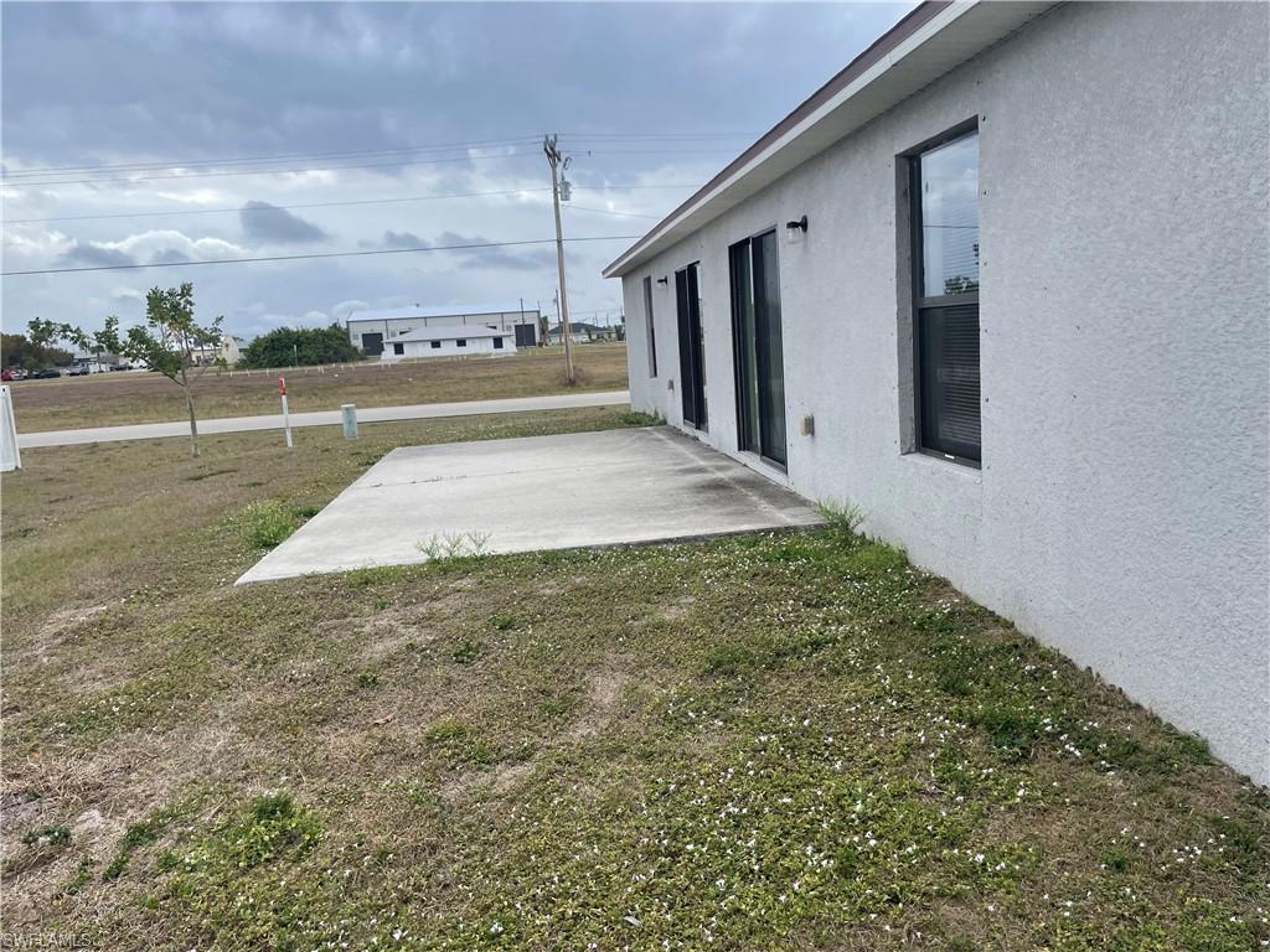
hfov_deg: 67.3
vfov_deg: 53.1
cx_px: 635
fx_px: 954
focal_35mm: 26
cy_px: 476
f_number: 1.6
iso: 32
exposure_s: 1/1435
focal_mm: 4.2
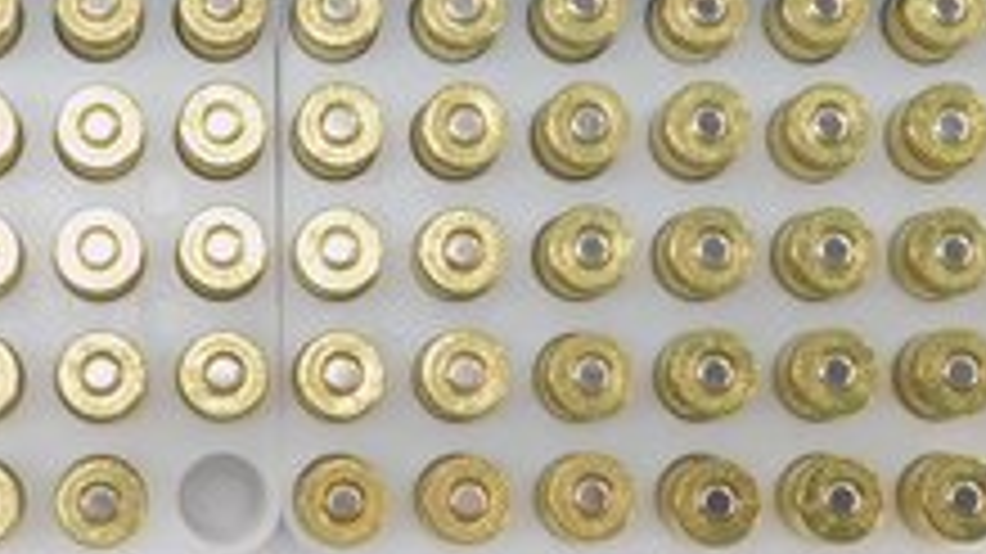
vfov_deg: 12.9
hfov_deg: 22.5
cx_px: 236
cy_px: 223
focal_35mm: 94
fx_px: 2457
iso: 125
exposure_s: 1/160
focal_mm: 5.3
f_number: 3.2
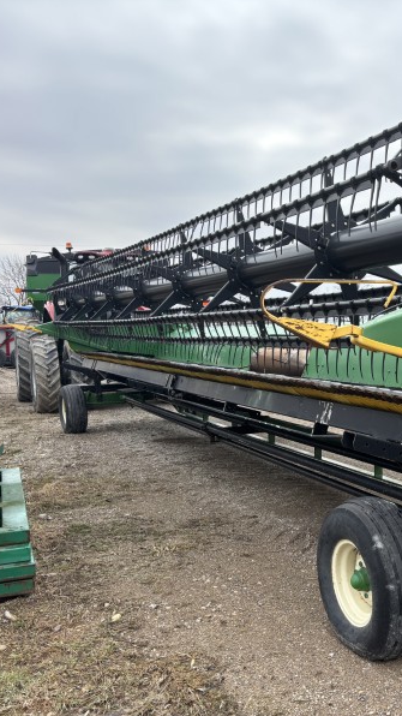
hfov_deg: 28.7
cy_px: 358
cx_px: 426
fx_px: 721
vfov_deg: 52.8
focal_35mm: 38
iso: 50
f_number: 1.6
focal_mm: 5.96
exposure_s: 1/1233
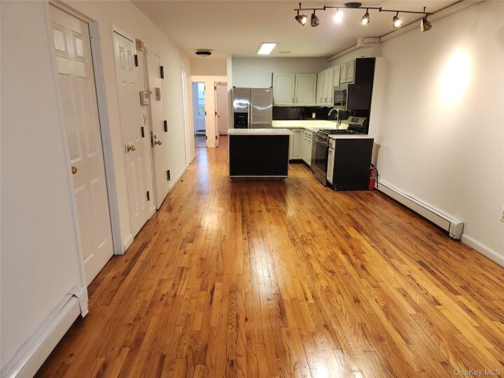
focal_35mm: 23
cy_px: 189
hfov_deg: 73.9
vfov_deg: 58.9
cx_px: 252
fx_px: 335
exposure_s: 1/40
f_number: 1.8
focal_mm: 5.4
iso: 100
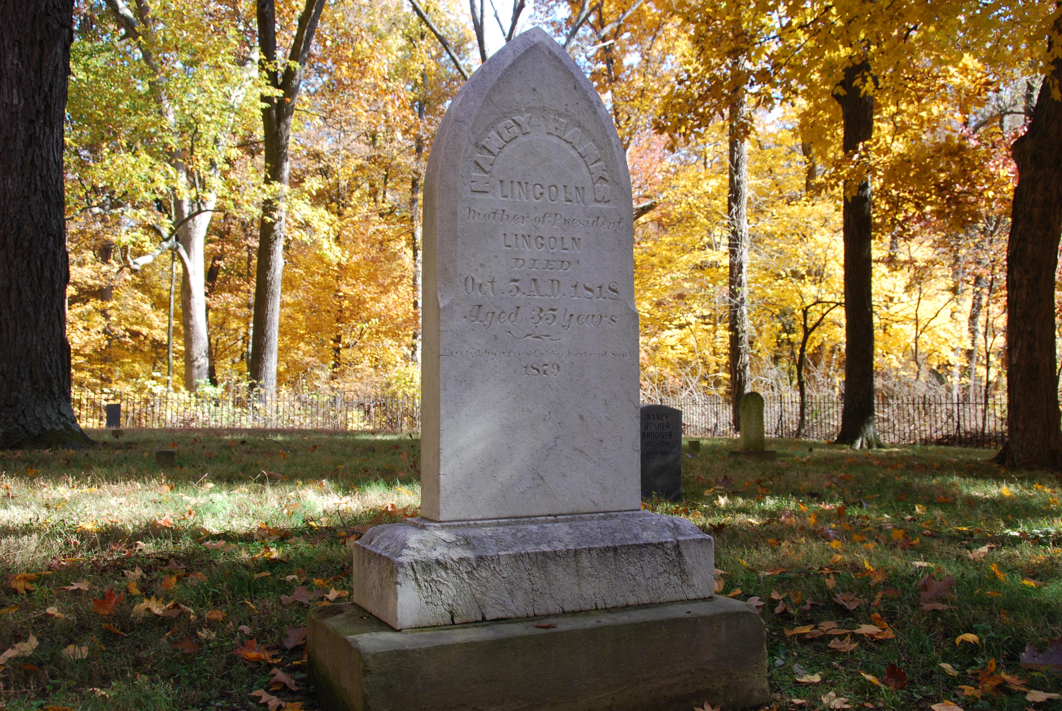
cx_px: 531
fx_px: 1063
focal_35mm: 36
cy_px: 356
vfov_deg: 37.0
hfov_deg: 53.1
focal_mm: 24
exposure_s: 1/60
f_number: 8
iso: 180
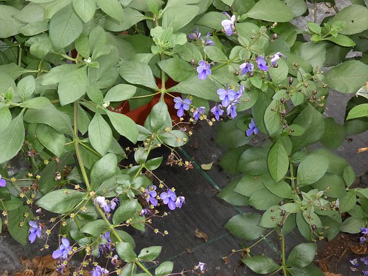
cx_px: 184
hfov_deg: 23.3
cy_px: 138
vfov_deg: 17.6
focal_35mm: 84
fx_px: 893
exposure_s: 1/60
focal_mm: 15
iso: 800
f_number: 8
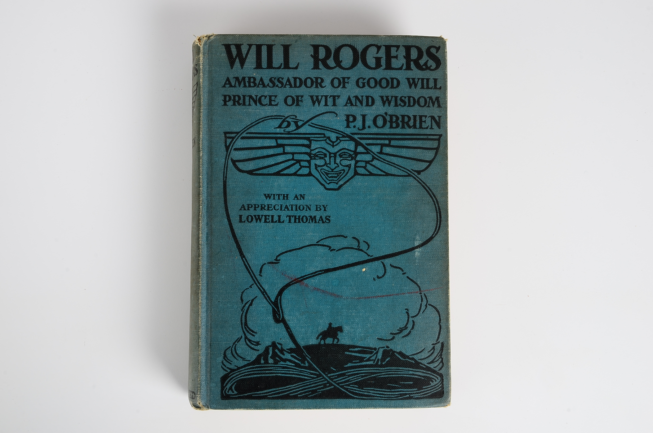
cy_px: 216
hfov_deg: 39.0
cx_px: 326
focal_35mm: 51
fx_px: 923
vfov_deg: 26.4
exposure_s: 1/160
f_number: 16
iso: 100
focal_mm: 34
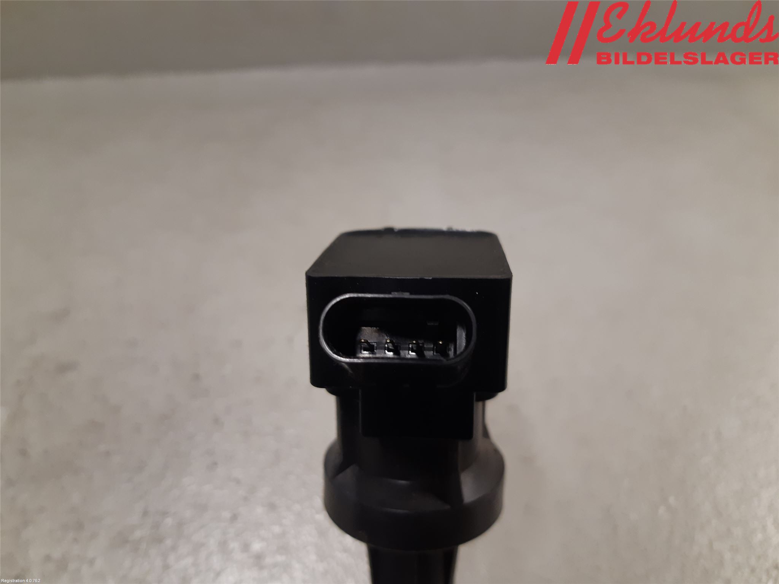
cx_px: 390
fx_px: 585
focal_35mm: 26
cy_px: 292
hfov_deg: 67.3
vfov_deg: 53.1
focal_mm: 3.93
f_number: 1.7
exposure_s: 1/50
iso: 125
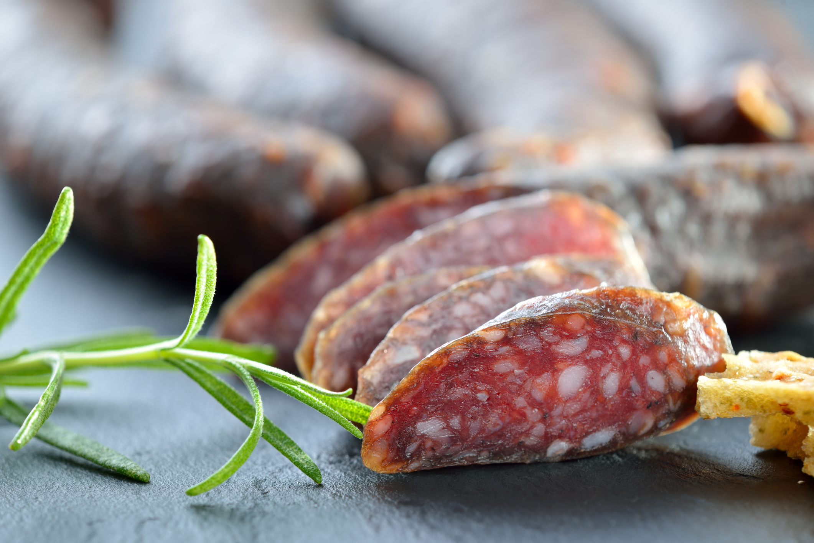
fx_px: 4071
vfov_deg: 7.6
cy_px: 272
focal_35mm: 180
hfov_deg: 11.4
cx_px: 407
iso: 100
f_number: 6.3
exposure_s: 1/200
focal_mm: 180
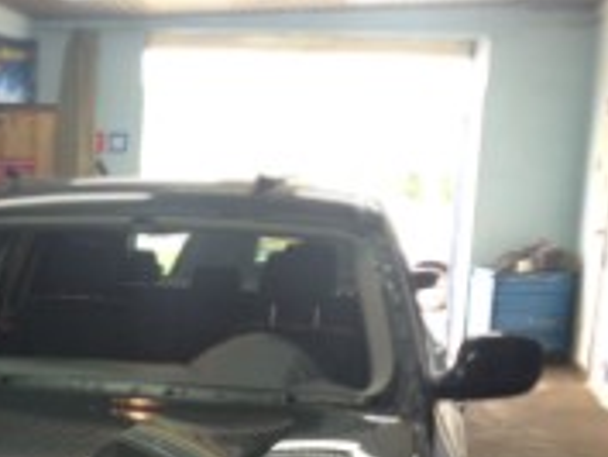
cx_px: -48
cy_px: 447
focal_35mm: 79
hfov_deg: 23.3
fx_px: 1389
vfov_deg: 18.3
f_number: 2.4
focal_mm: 4.28
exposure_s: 1/20
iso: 80
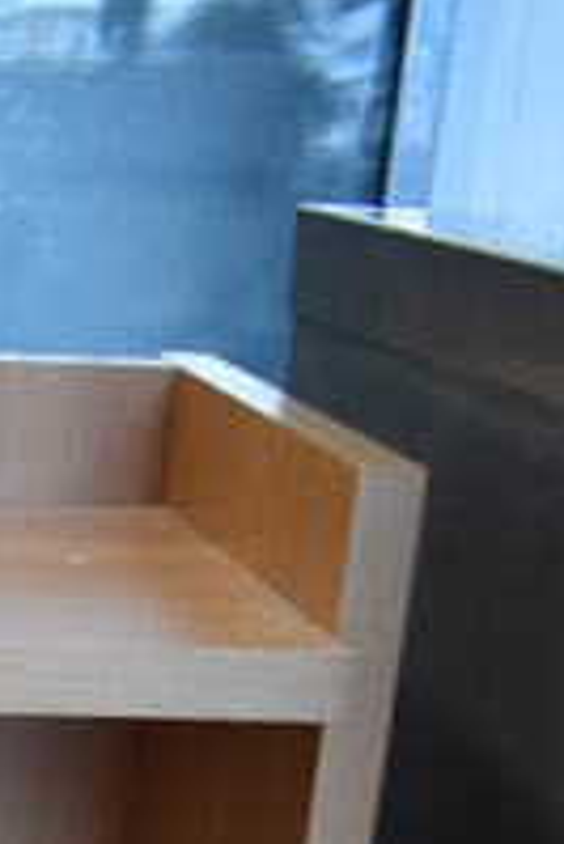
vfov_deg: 13.4
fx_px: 2909
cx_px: -513
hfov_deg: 10.3
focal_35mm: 124
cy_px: 1856
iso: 1250
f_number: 3.5
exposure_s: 1/125
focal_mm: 18
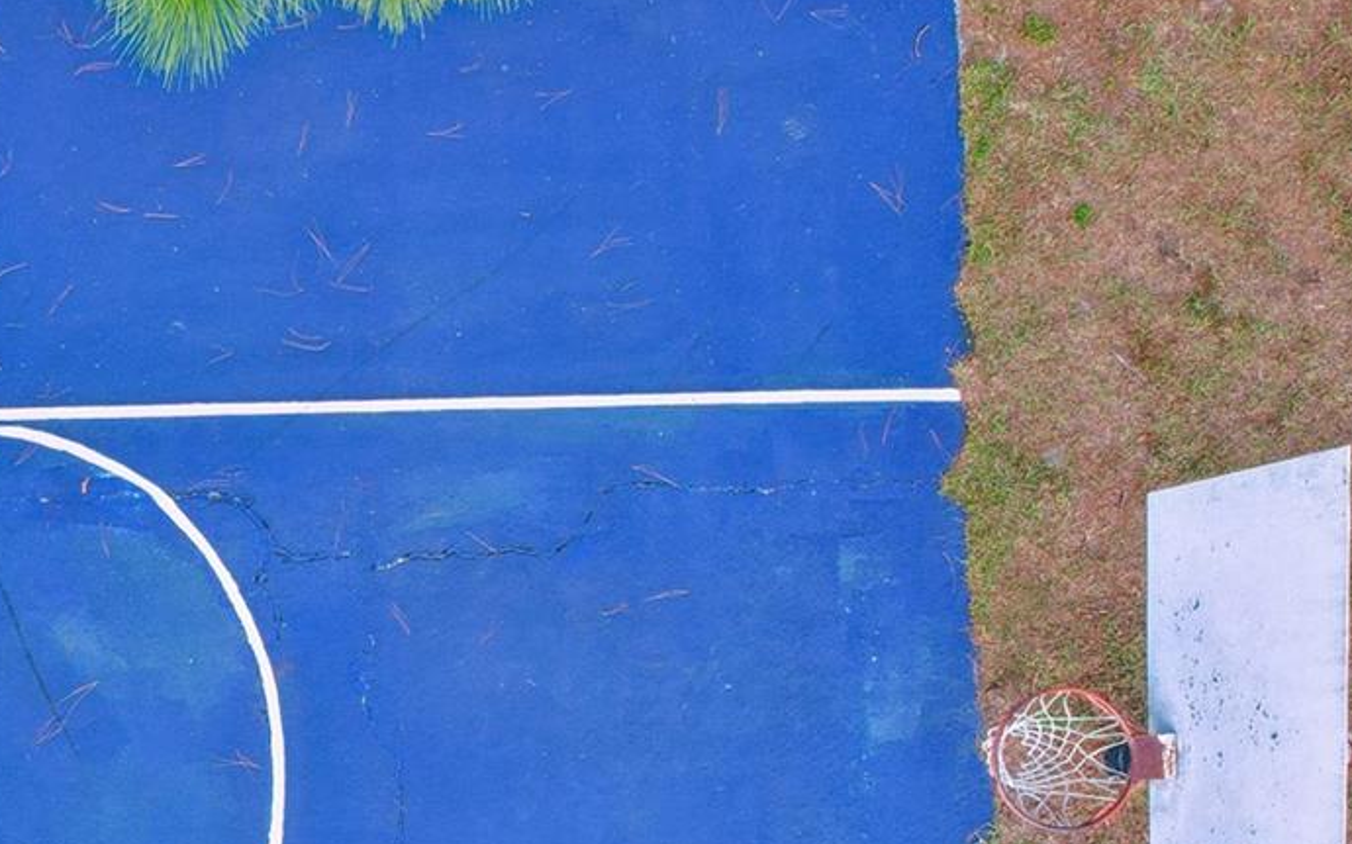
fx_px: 1916
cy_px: 819
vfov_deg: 23.9
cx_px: 159
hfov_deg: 36.7
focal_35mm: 52
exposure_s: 1/320
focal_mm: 8.4
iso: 100
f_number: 2.8
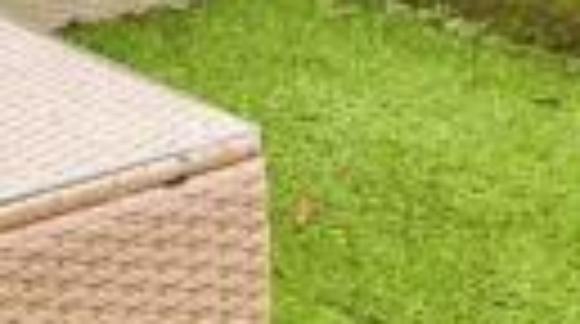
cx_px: -81
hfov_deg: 16.6
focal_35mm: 125
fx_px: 1919
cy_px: -601
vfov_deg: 8.3
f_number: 8
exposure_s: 1/125
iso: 500
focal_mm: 10
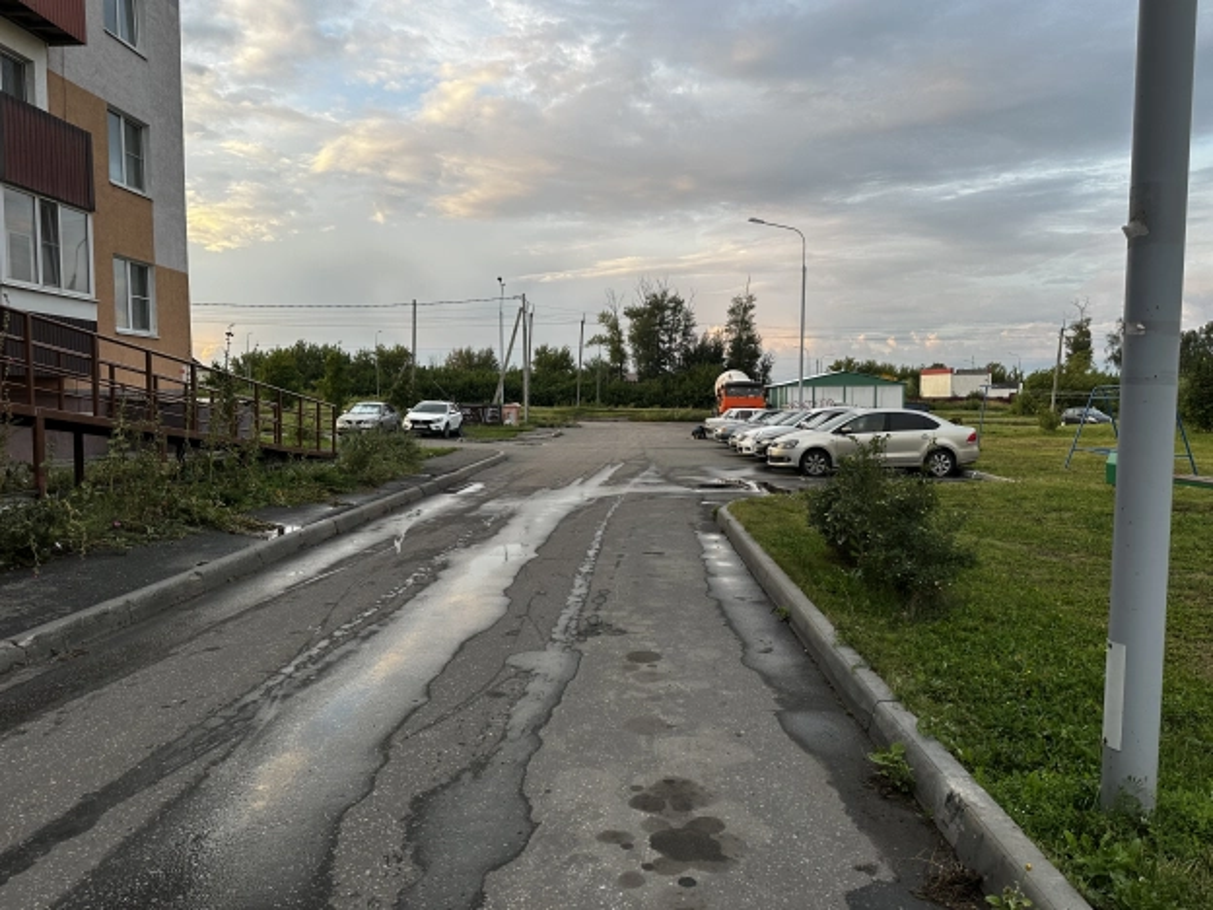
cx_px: 606
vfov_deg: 56.8
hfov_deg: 71.6
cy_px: 455
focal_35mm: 24
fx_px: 841
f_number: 1.78
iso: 80
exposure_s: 1/245
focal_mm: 6.86
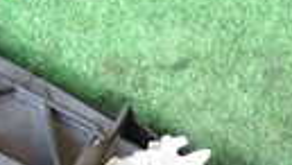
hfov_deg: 14.1
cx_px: 165
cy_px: 203
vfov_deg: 7.9
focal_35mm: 152
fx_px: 1179
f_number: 2.3
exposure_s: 1/60
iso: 125
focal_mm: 5.4
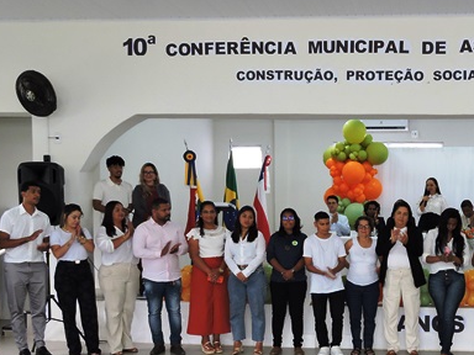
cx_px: 378
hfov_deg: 36.9
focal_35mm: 50
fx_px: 685
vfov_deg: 28.7
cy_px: 267
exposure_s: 1/40
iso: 200
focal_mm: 4.3
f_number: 3.3
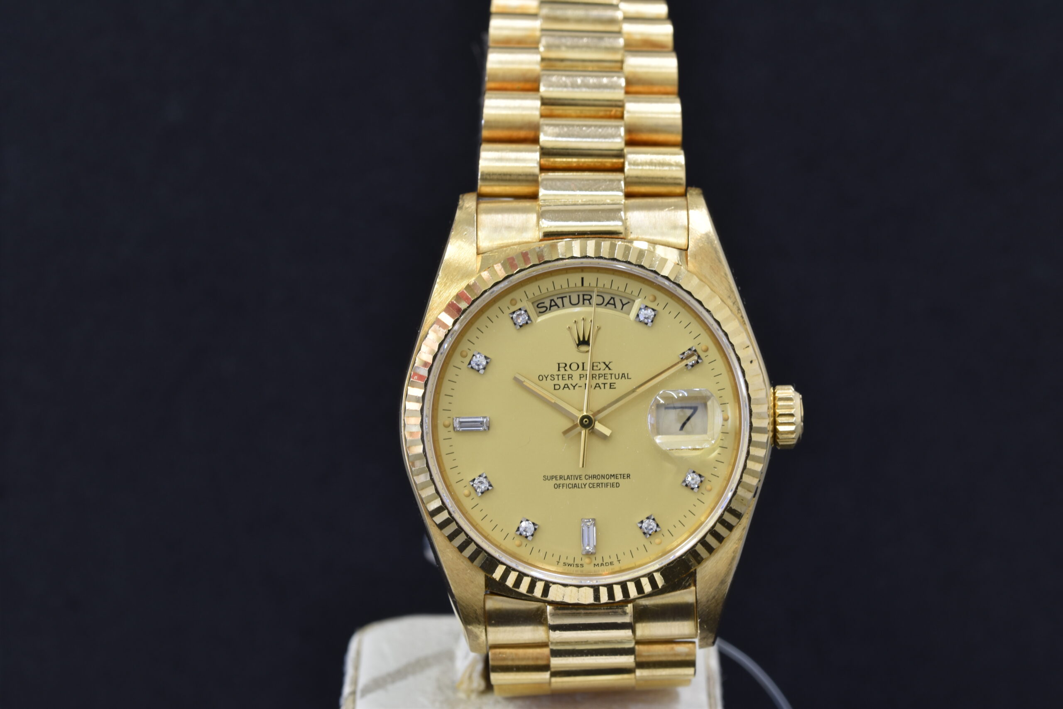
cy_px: 354
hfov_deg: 15.2
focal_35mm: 135
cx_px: 532
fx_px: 3986
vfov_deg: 10.2
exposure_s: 1/3
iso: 100
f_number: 11
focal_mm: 90
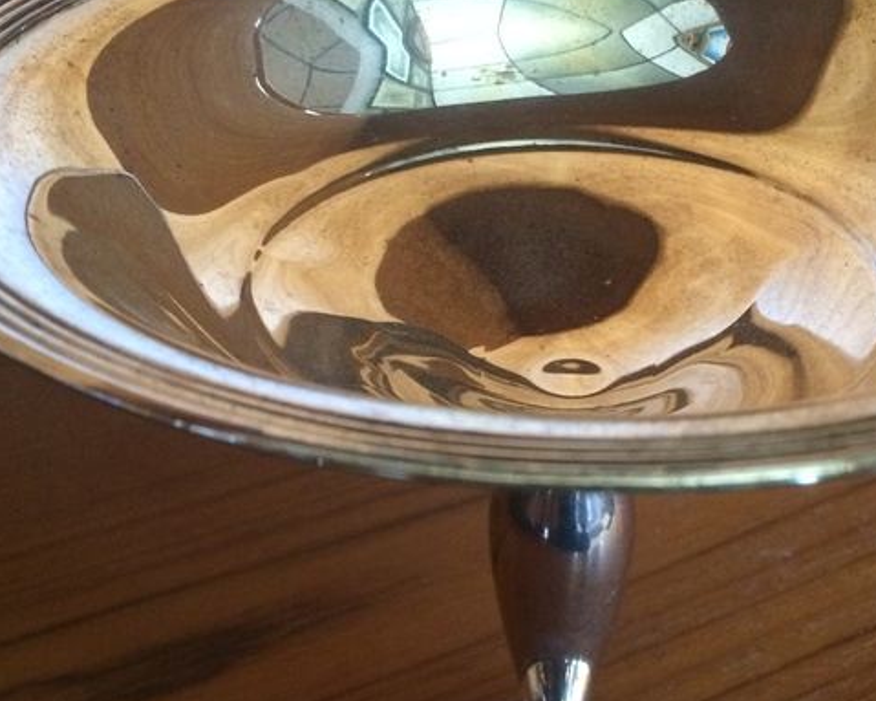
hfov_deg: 34.0
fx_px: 1426
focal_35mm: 55
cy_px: 448
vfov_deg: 27.5
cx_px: 525
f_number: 2.2
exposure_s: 1/20
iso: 320
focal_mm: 4.12
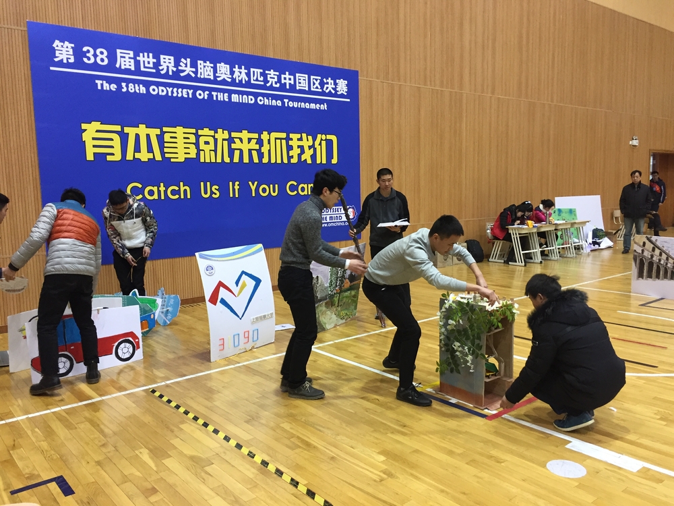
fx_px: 565
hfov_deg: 61.7
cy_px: 253
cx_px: 337
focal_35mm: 29
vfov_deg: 48.2
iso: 64
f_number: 2.2
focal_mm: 4.15
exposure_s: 1/33
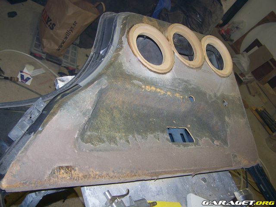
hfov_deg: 49.0
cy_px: 104
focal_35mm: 38
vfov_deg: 37.7
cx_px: 138
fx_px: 303
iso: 80
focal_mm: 6.3
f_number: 2.8
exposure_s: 1/60
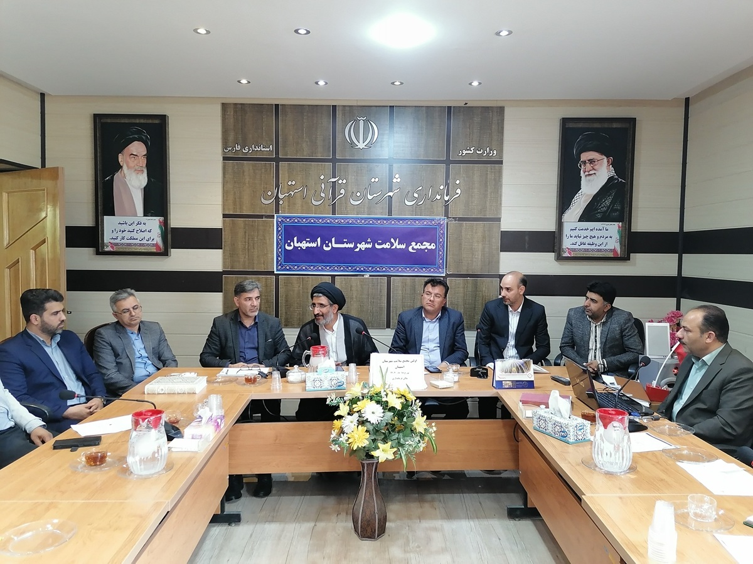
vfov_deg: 51.4
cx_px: 376
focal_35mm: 27
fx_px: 587
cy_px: 282
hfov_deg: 65.3
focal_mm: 5.3
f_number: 1.8
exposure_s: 1/36
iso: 250
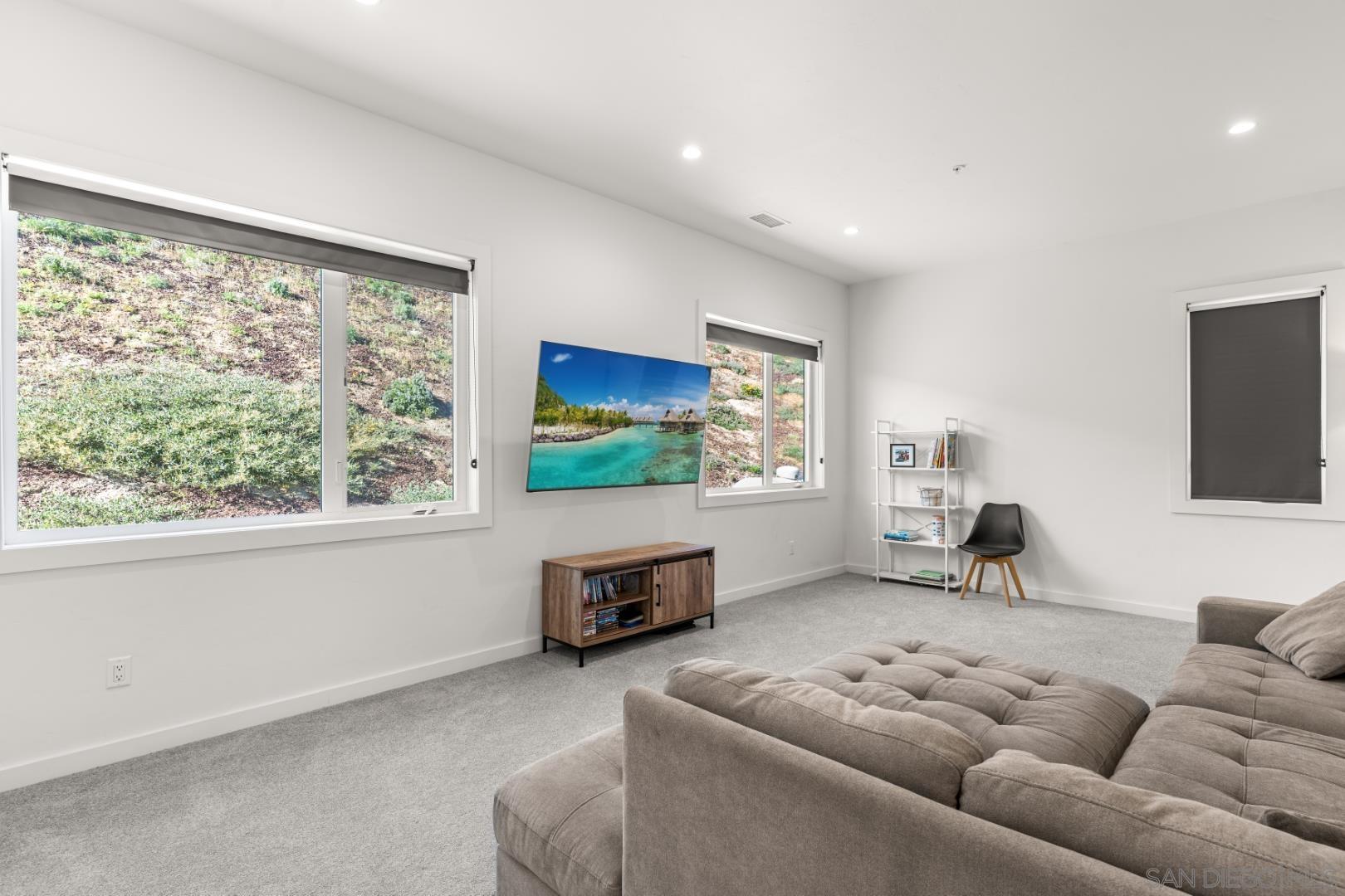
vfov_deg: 70.4
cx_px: 672
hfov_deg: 93.3
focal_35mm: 17
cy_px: 448
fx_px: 635
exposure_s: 1/5
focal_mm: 17
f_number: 8
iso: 80
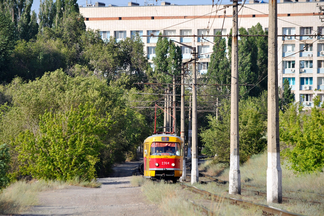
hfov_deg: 7.2
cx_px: 162
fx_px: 2565
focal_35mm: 285
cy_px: 108
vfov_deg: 4.8
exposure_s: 1/500
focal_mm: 190
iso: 200
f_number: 8
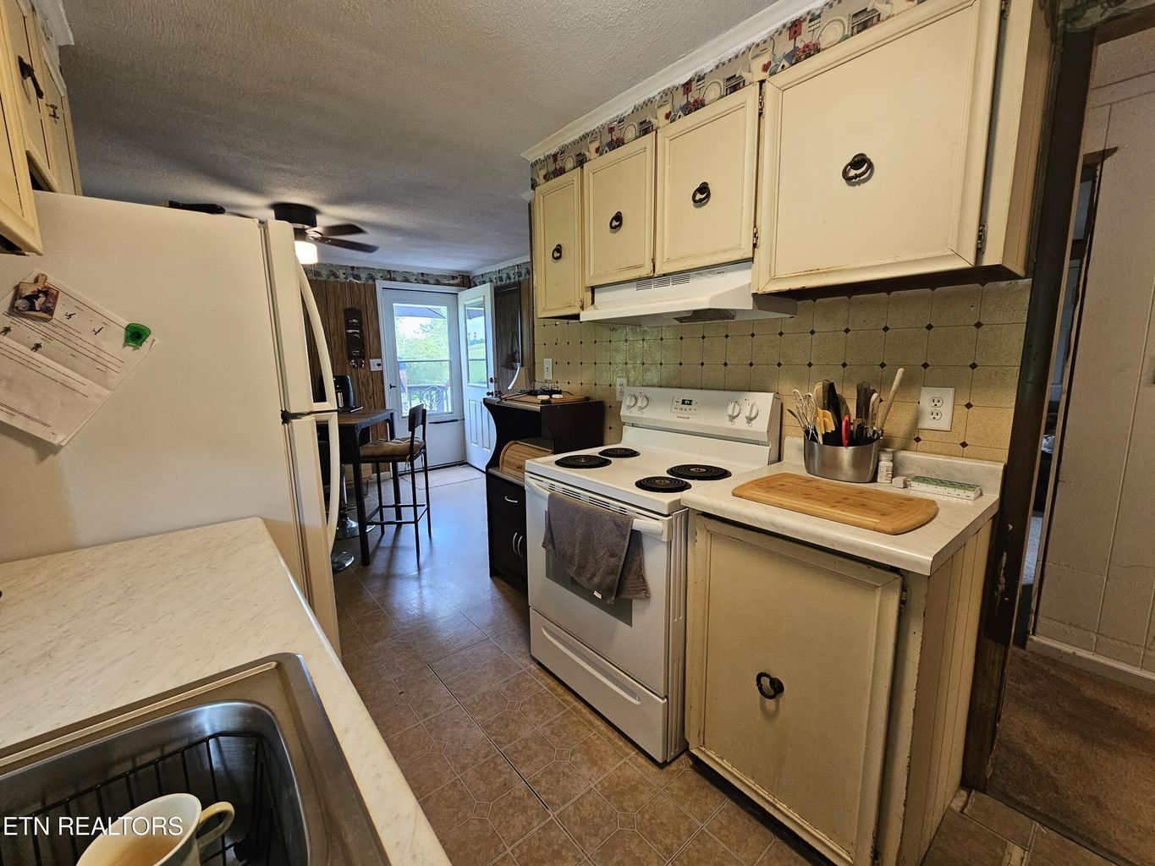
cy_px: 433
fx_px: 434
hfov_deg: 106.2
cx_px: 578
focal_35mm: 13
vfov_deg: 89.9
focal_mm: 2.2
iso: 200
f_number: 2.2
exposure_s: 1/60
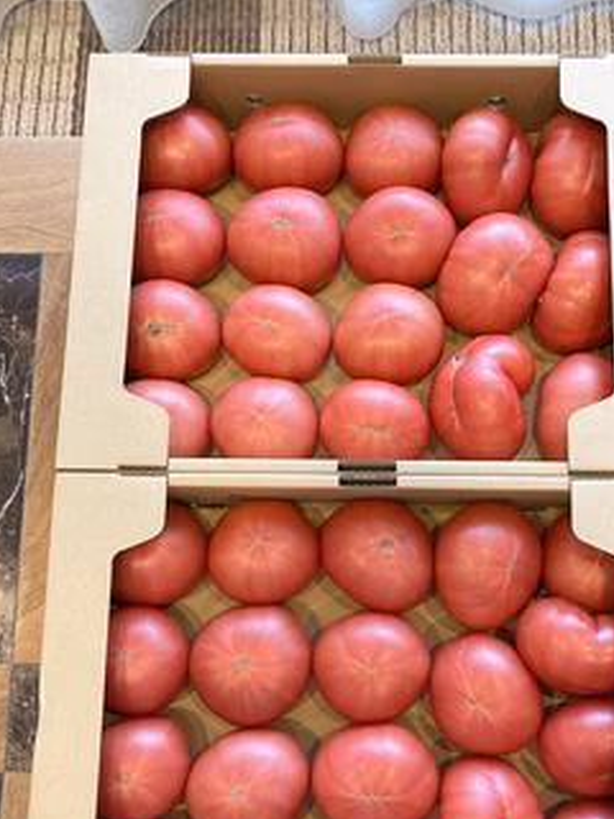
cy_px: 507
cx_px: 368
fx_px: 828
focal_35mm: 35
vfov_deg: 52.1
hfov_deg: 40.5
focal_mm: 3.99
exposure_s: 1/60
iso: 250
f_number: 1.8
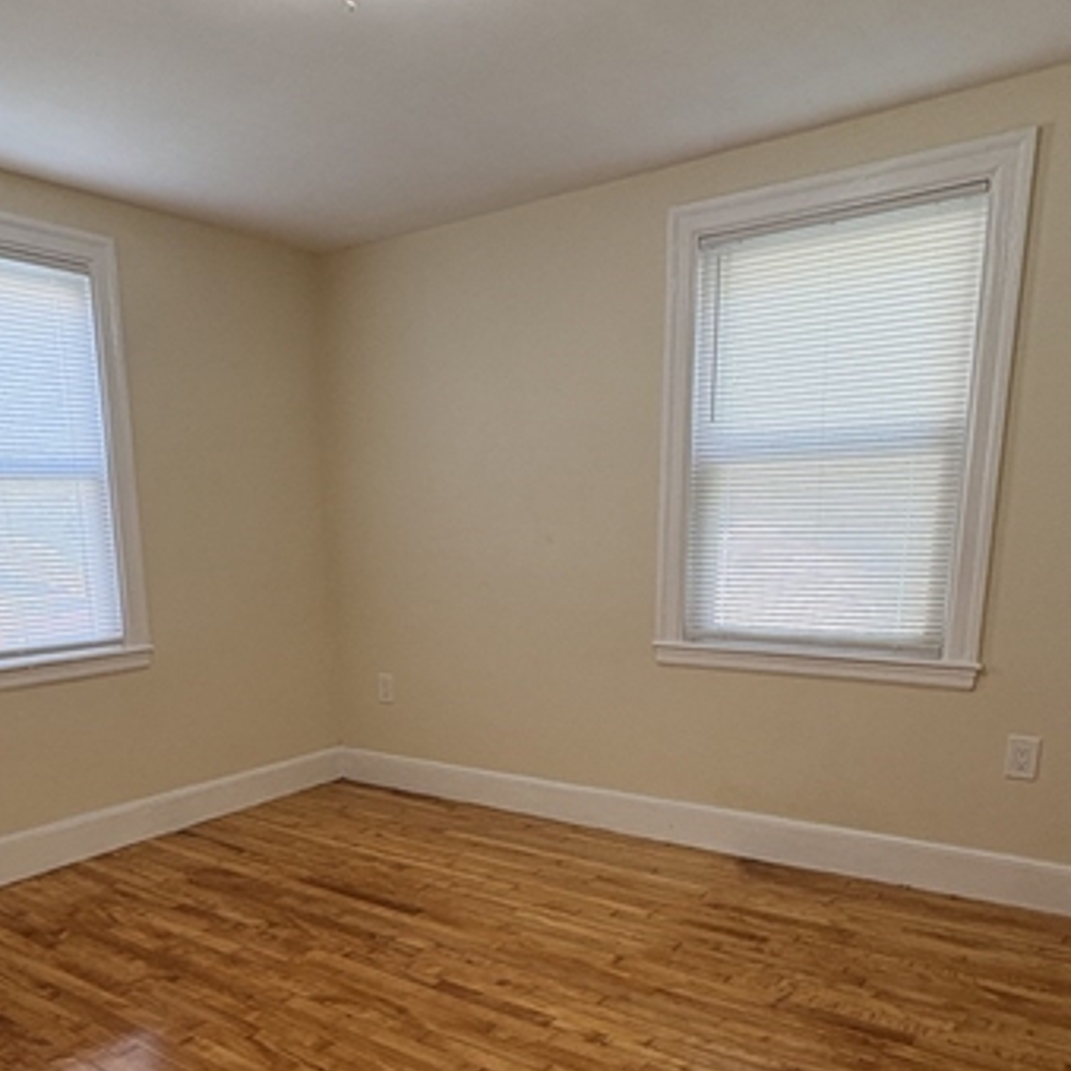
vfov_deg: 55.5
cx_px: 436
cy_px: 755
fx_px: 980
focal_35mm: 28
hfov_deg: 56.9
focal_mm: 2.22
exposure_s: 1/120
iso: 200
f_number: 2.2
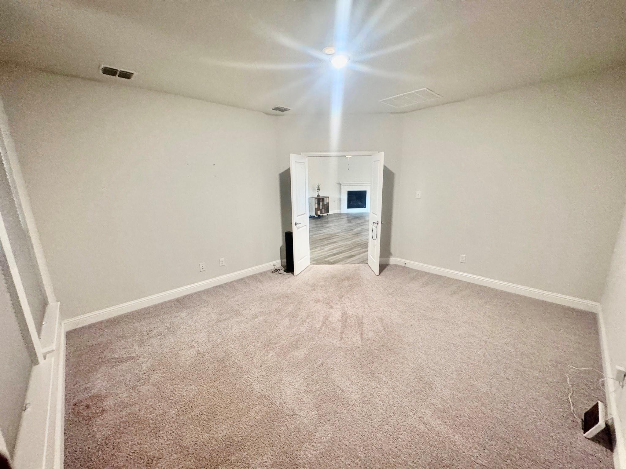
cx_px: 313
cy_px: 234
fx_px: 253
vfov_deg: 85.7
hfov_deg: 102.1
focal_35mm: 14
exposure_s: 1/60
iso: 800
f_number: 2.2
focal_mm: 2.22
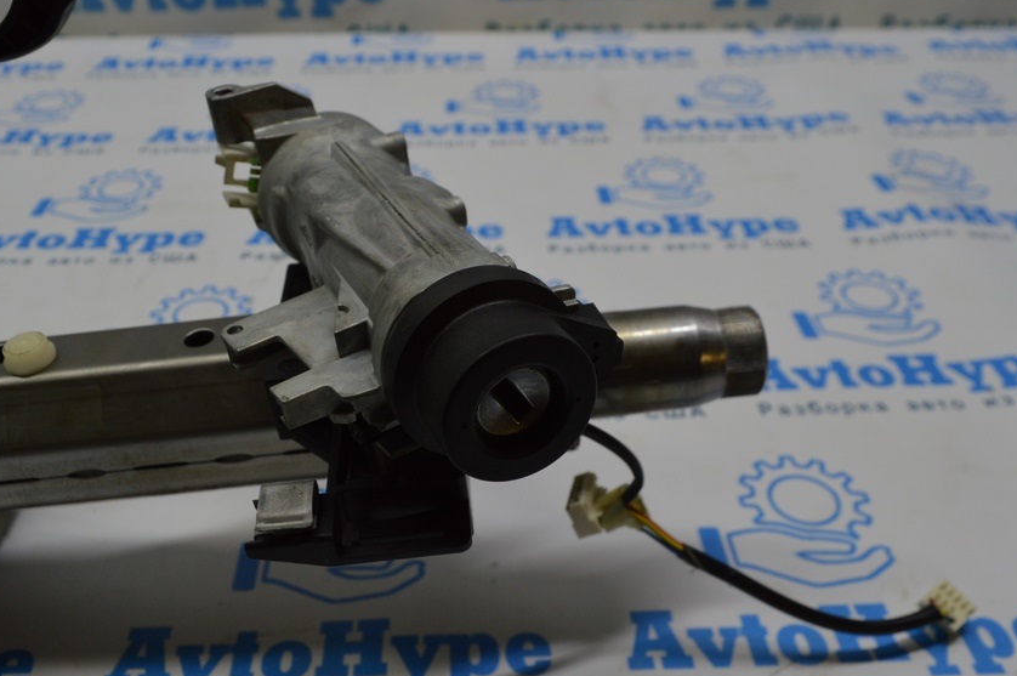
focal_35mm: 33
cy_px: 350
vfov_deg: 39.9
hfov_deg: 57.1
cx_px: 450
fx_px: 931
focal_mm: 18
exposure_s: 1/60
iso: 400
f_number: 7.1
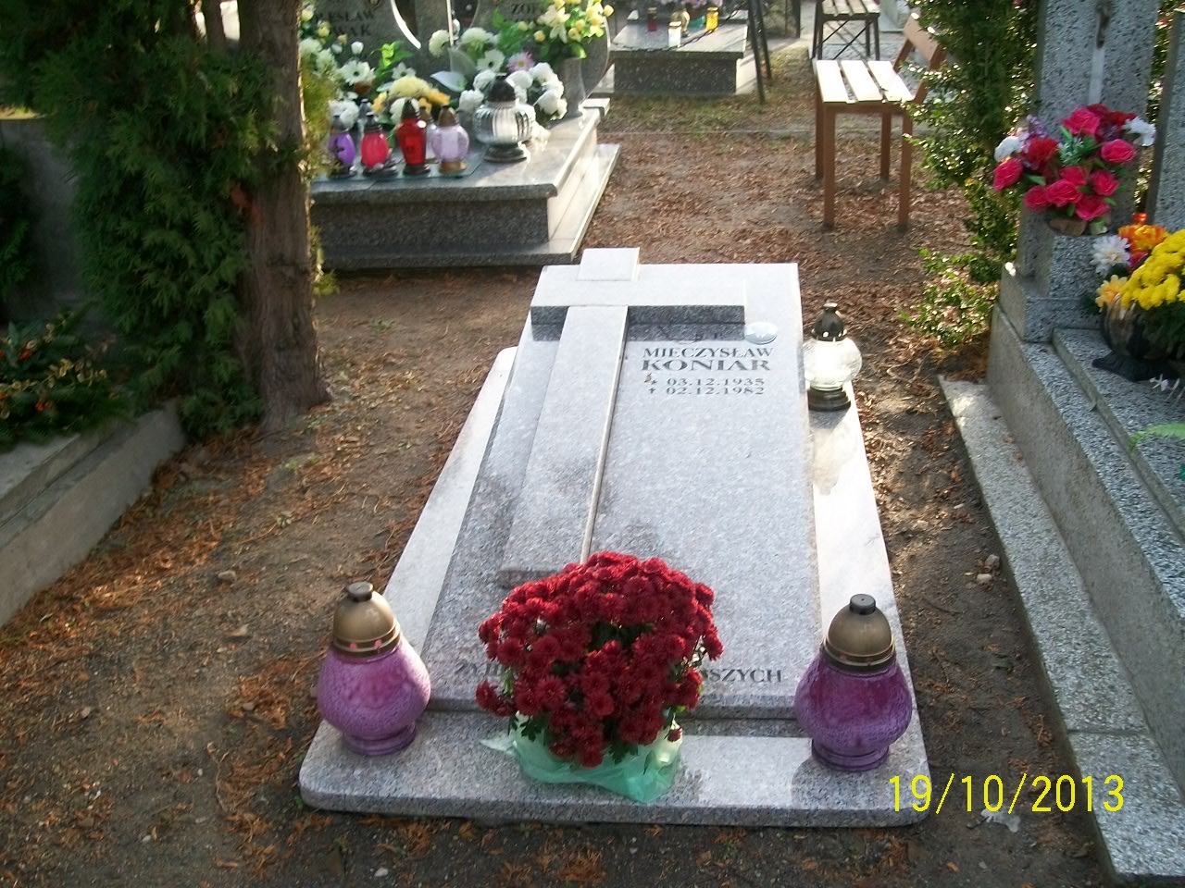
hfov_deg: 51.4
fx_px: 1232
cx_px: 592
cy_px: 444
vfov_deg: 39.7
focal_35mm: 36
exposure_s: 1/125
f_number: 2.7
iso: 80
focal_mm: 6
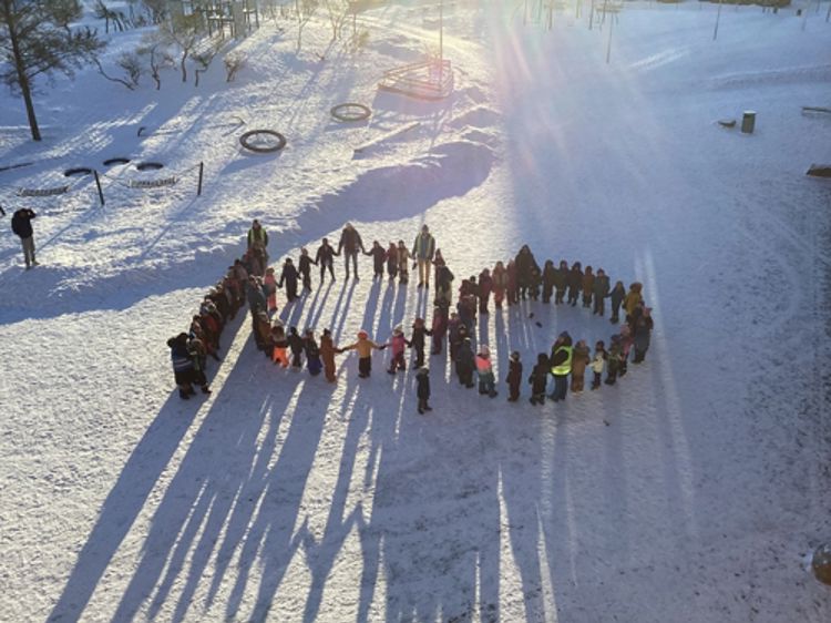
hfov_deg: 58.4
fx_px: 744
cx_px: 416
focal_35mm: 31
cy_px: 312
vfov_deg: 45.4
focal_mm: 3.3
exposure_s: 1/959
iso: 25
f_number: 2.4
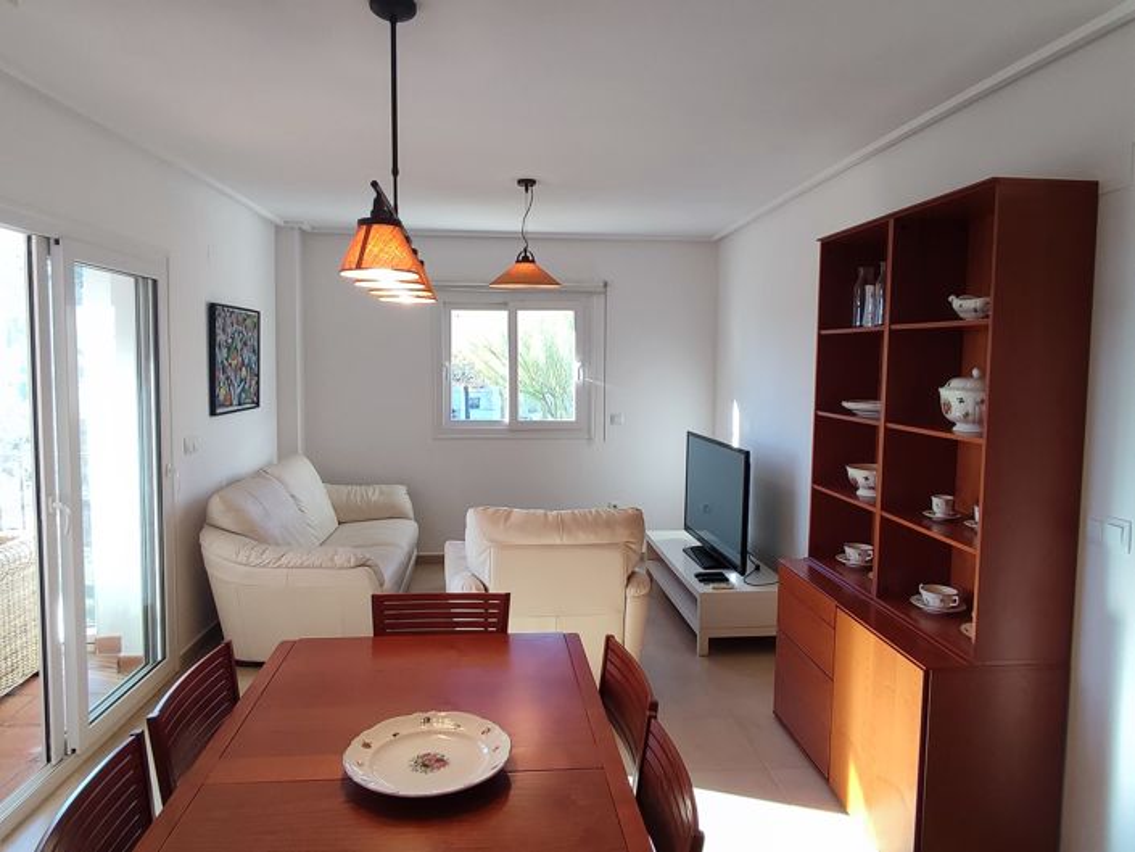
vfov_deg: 78.1
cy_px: 426
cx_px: 568
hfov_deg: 94.5
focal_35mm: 16
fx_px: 525
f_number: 2.2
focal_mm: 1.65
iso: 65
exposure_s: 1/100
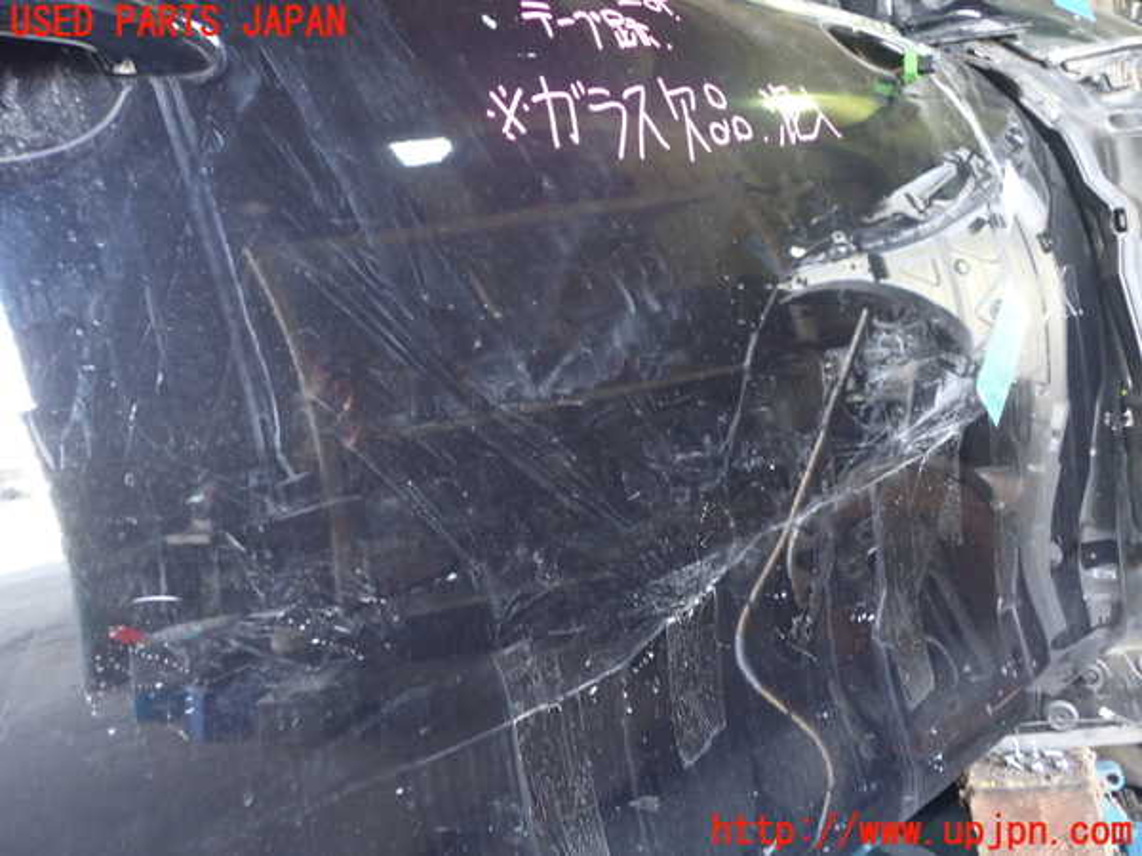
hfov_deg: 51.4
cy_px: 428
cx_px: 571
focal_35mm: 36
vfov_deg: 39.7
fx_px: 1188
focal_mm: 6.37
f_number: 2.5
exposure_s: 1/40
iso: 400
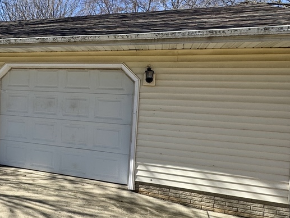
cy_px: 106
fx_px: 327
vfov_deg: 36.8
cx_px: -4
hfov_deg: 41.2
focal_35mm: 39
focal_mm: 2.22
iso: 50
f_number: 2.2
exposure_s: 1/1346
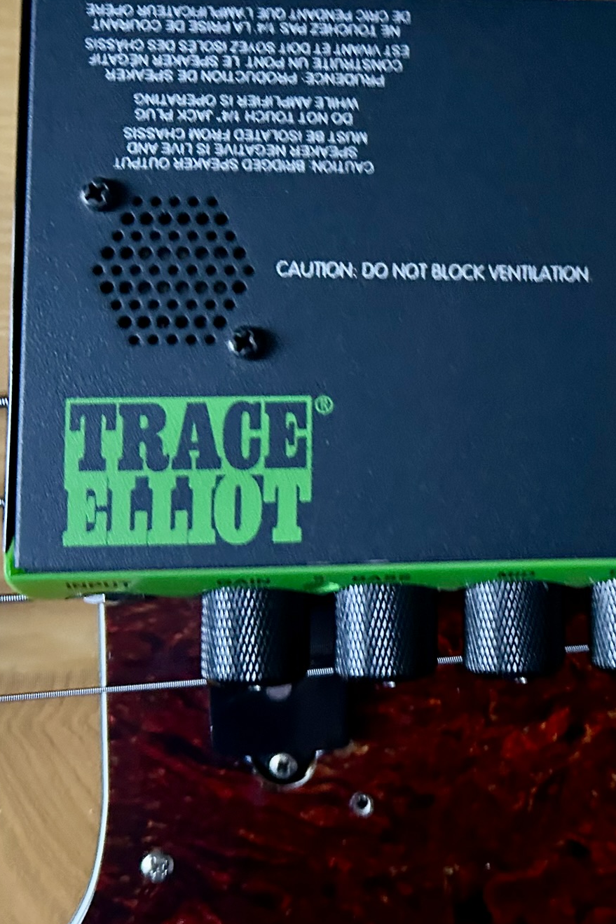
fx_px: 1078
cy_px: 391
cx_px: 539
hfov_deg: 30.6
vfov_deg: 46.3
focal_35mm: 42
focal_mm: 5.7
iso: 800
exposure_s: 1/30
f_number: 1.5
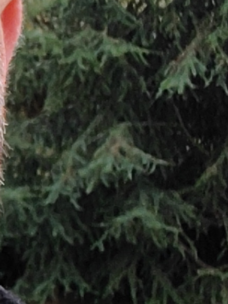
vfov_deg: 10.8
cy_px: 228
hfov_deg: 7.4
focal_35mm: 183
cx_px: -387
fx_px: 1608
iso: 91
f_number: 2.4
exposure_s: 1/100
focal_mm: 2.66
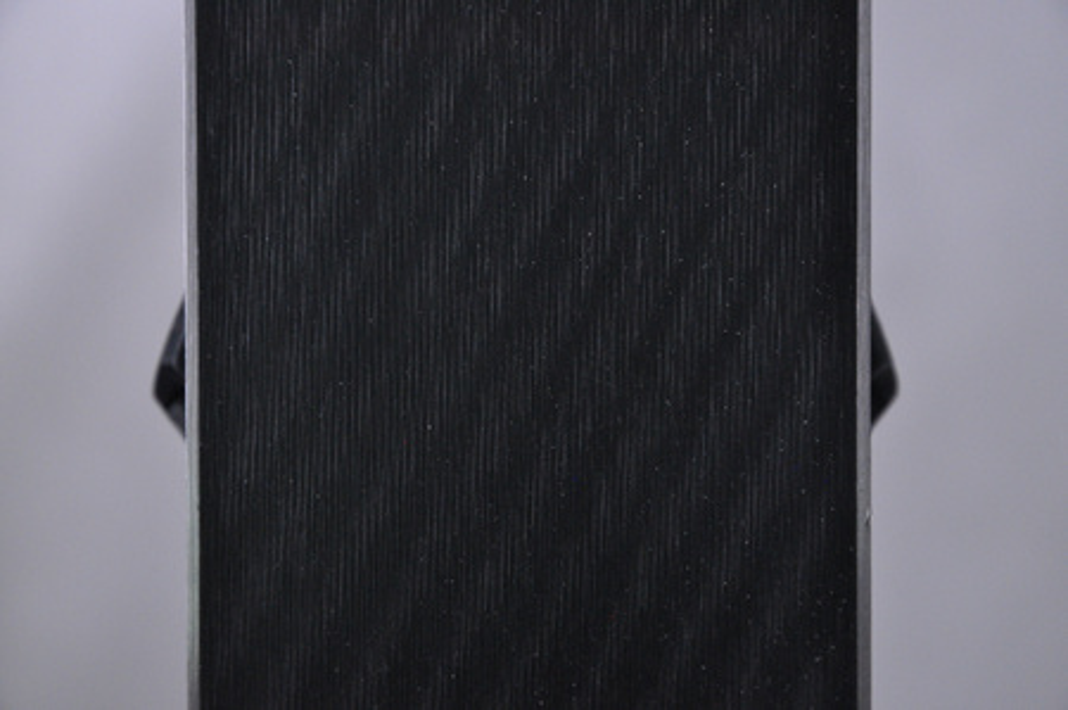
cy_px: 355
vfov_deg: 8.7
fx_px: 4667
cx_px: 534
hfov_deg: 13.1
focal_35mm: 158
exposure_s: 1/125
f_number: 9.5
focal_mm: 105
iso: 3200
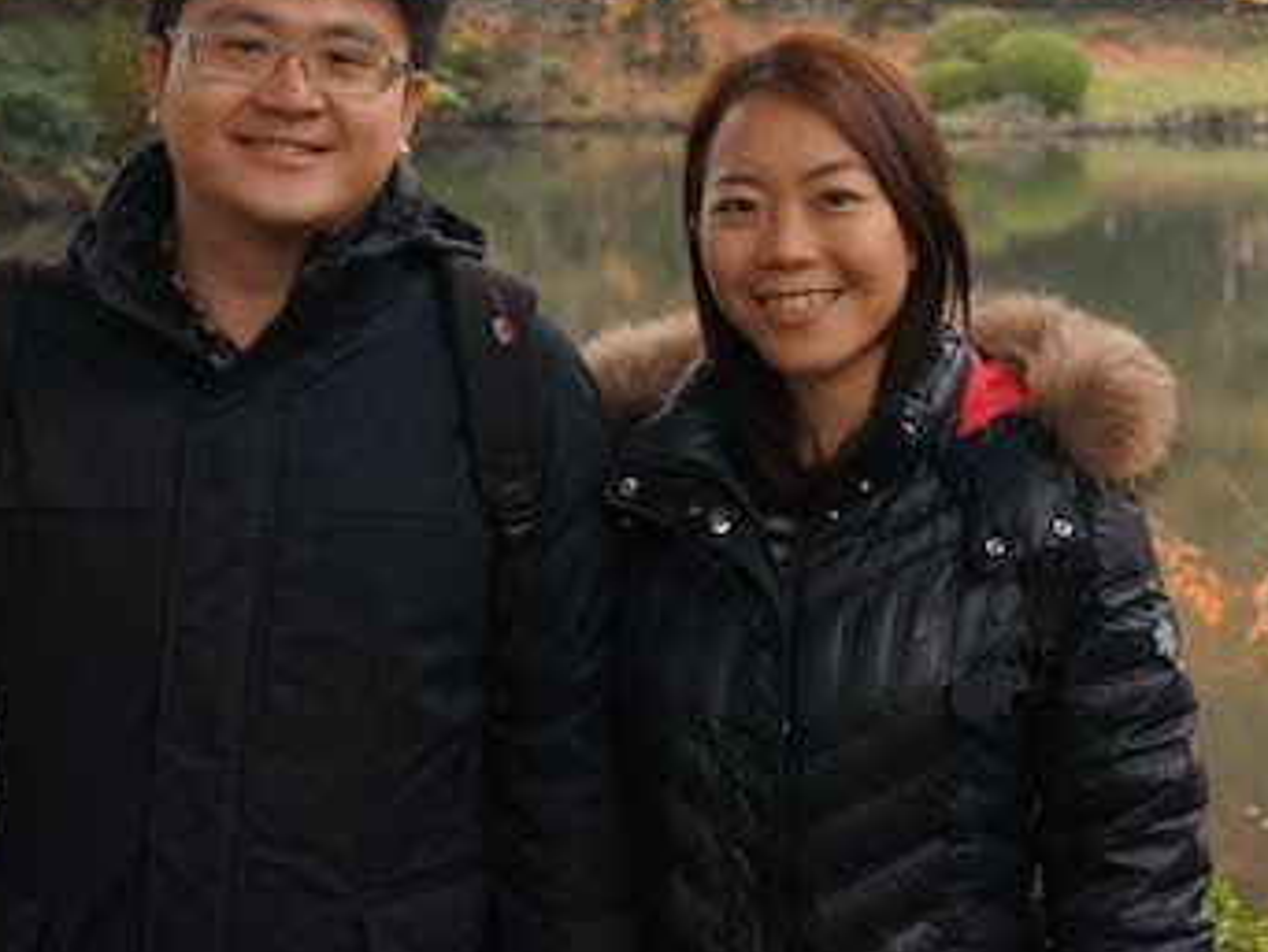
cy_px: -20
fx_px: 3084
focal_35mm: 84
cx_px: 957
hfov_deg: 23.0
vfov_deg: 17.1
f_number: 4.5
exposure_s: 1/160
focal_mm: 25
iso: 160
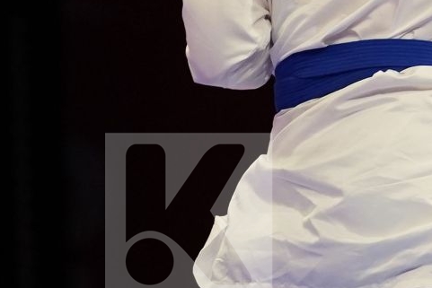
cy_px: -104
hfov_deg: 2.3
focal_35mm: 901
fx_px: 10815
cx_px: 798
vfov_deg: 1.5
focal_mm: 161
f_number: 2.8
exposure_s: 1/1000
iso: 2500
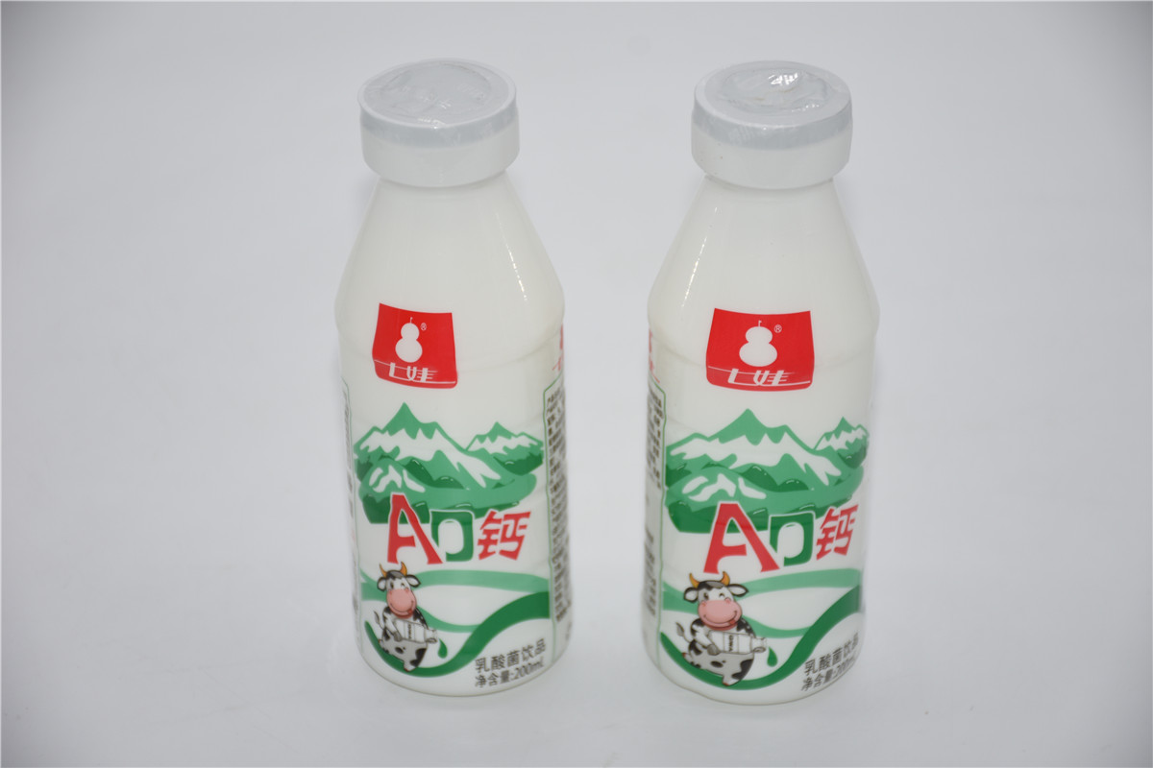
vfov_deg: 9.6
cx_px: 576
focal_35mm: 142
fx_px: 4564
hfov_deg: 14.4
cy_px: 384
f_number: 5.3
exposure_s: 1/80
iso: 100
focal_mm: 95
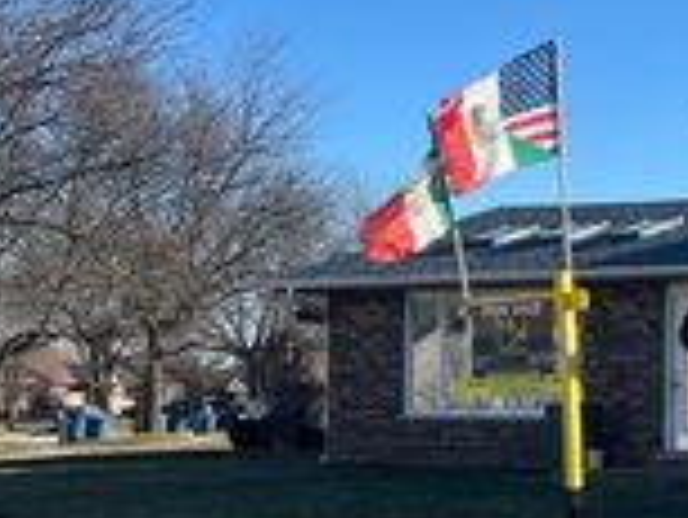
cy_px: 403
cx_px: 1048
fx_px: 1691
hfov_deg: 19.8
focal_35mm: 85
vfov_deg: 17.3
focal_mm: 5.7
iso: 50
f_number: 1.5
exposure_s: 1/3077
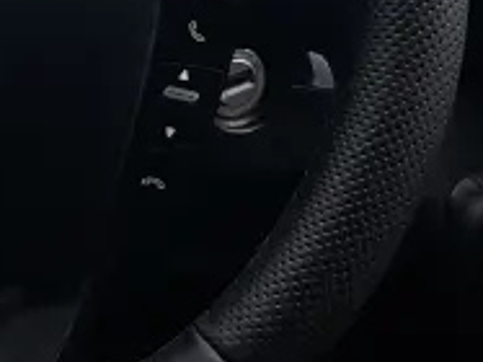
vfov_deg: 16.3
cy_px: 3
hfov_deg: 21.3
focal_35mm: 89
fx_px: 1241
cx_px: 3
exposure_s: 1/25
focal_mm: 4.2
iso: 200
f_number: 1.7
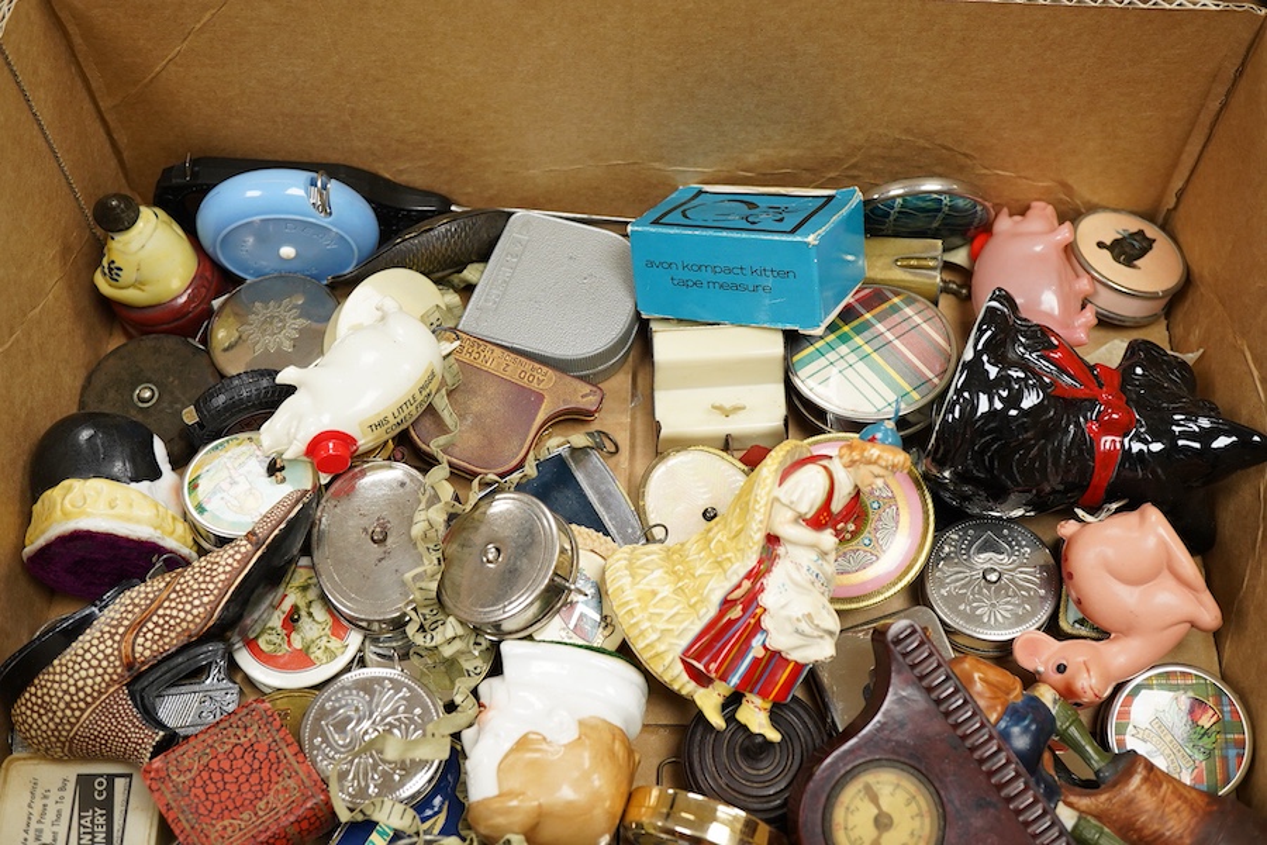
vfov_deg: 29.9
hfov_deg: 43.6
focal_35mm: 45
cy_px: 422
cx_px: 634
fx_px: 1584
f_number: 8
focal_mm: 30
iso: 1250
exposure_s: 1/125
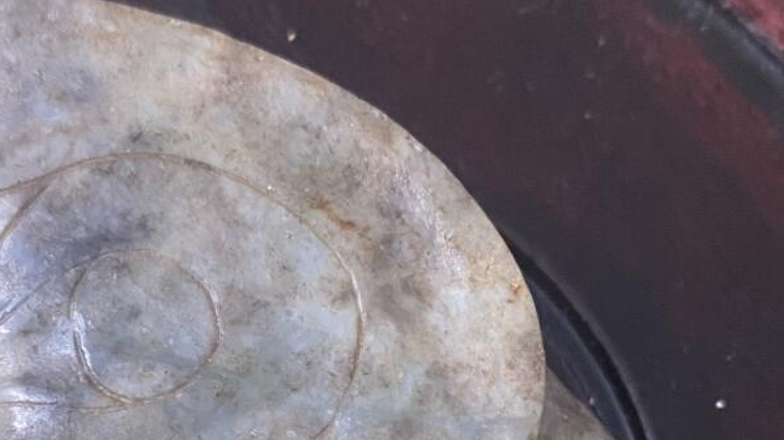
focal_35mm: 85
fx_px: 1766
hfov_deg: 24.9
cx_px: 290
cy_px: 578
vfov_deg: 13.7
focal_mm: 4.25
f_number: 1.8
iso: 320
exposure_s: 1/33
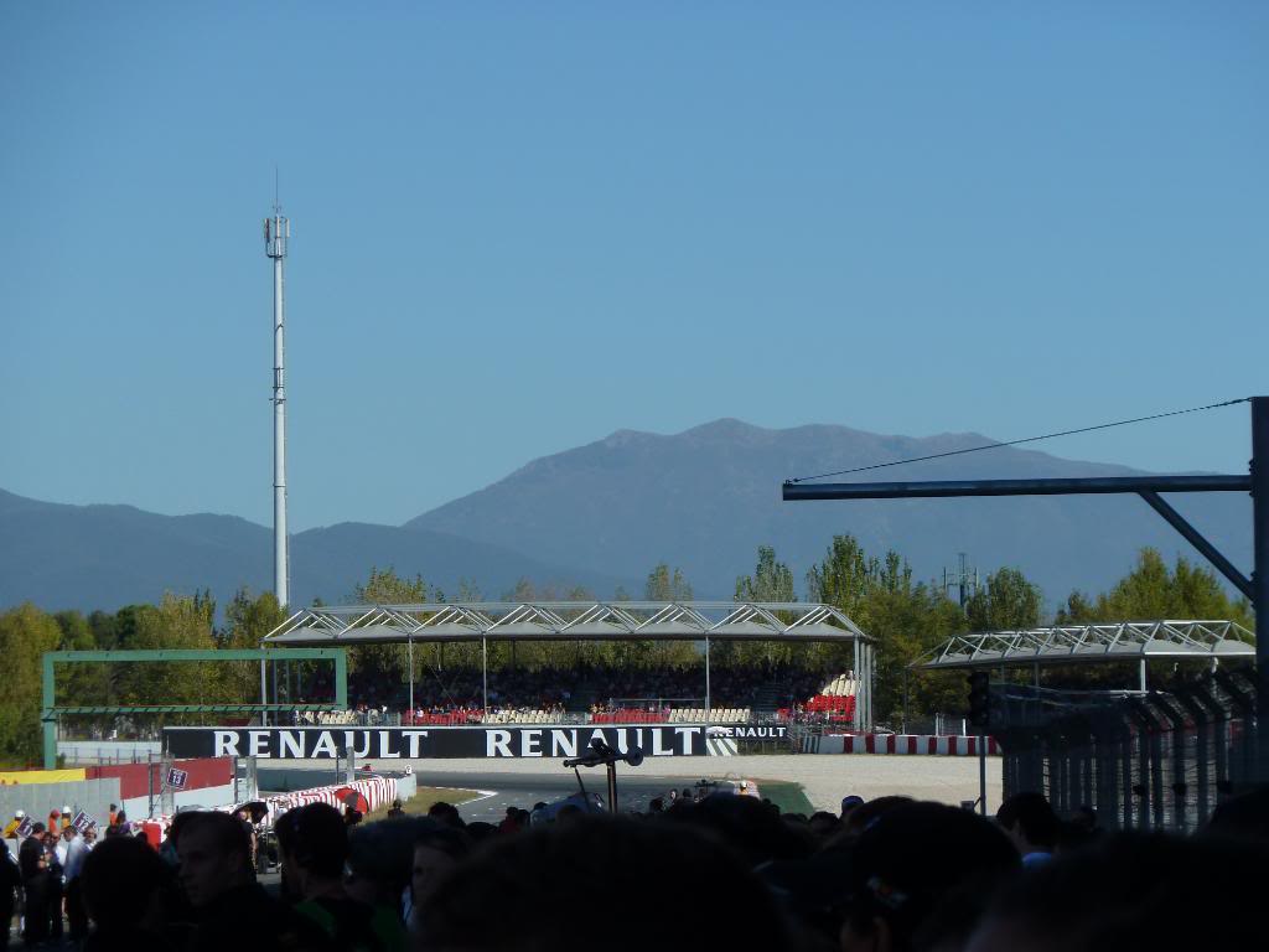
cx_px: 634
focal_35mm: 196
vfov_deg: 7.6
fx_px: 7185
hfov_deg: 10.1
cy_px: 476
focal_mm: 32.1
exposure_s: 1/640
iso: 80
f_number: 5.6
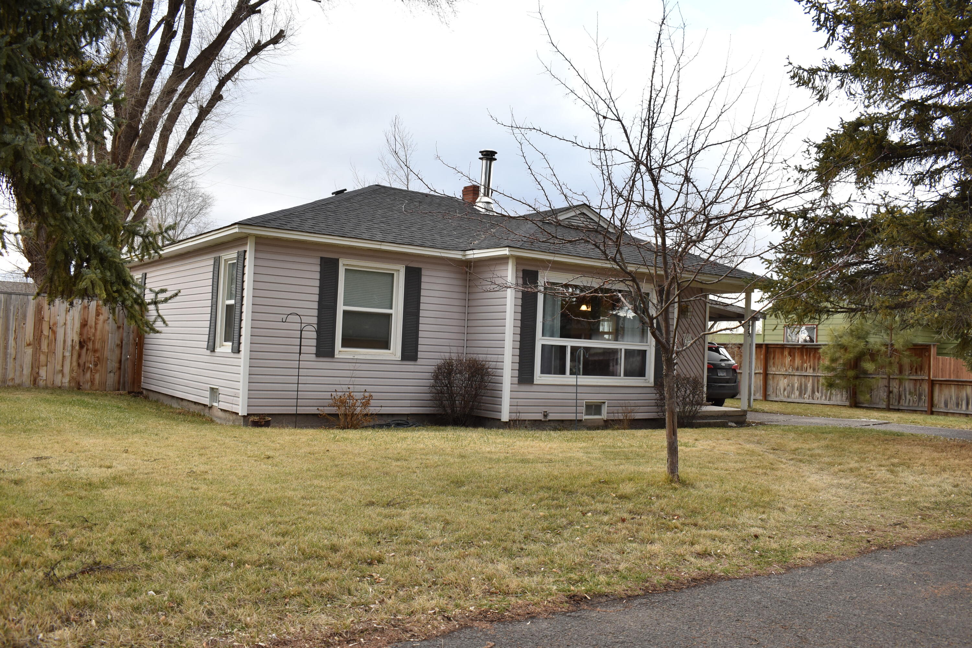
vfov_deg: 43.6
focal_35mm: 30
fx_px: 810
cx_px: 486
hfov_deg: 61.9
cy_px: 324
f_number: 5.6
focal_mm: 20
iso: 250
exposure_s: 1/125
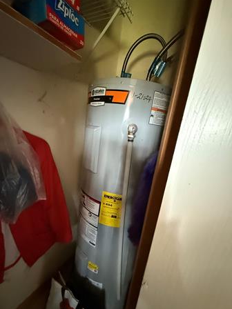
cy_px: 161
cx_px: 113
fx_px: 134
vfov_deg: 98.1
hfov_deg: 81.7
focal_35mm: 15
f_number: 2.2
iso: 1600
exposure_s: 1/38
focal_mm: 2.22
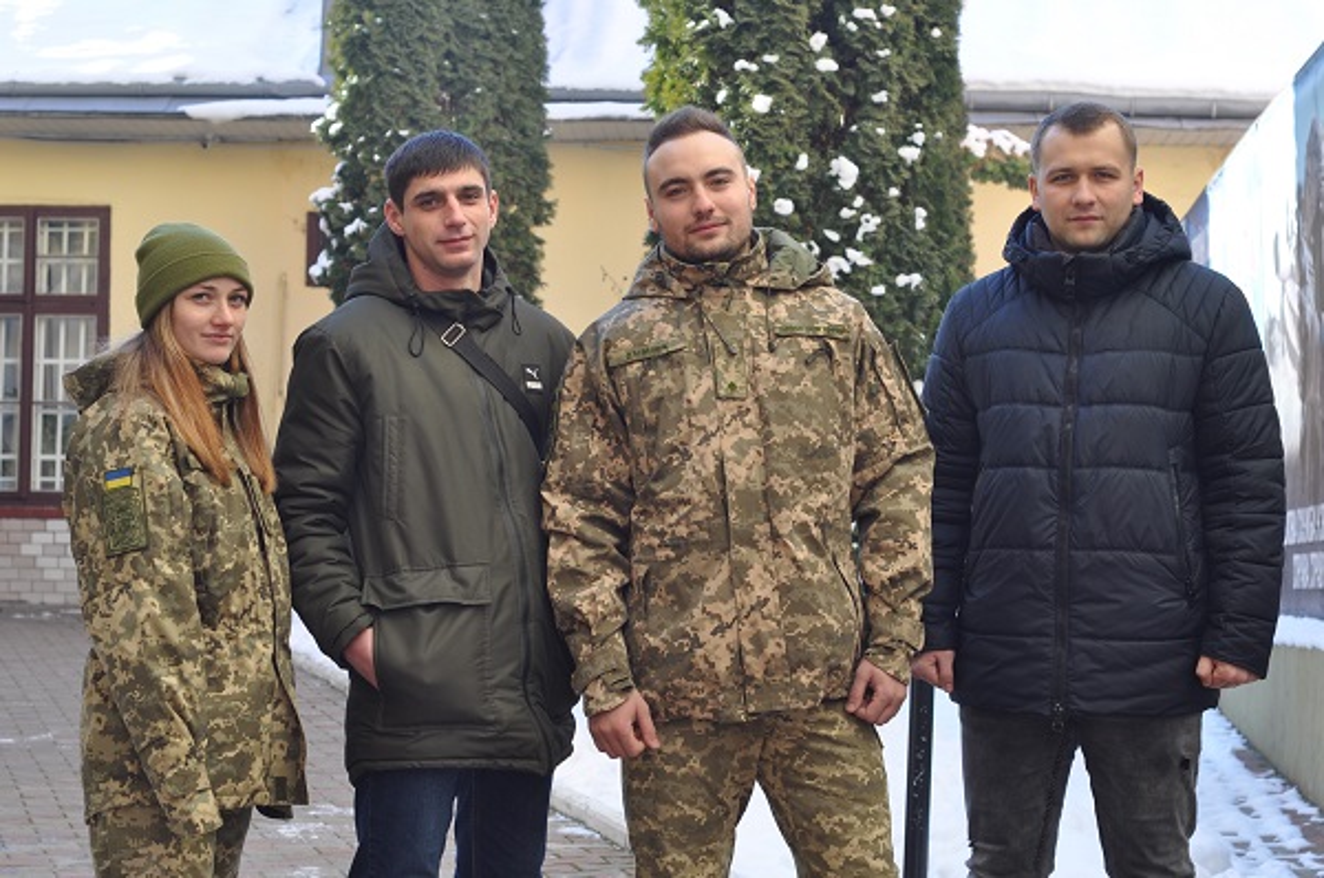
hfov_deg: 27.0
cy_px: 439
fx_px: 2754
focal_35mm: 75
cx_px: 662
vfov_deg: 18.1
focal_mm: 50
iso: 200
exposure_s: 1/125
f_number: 5.6
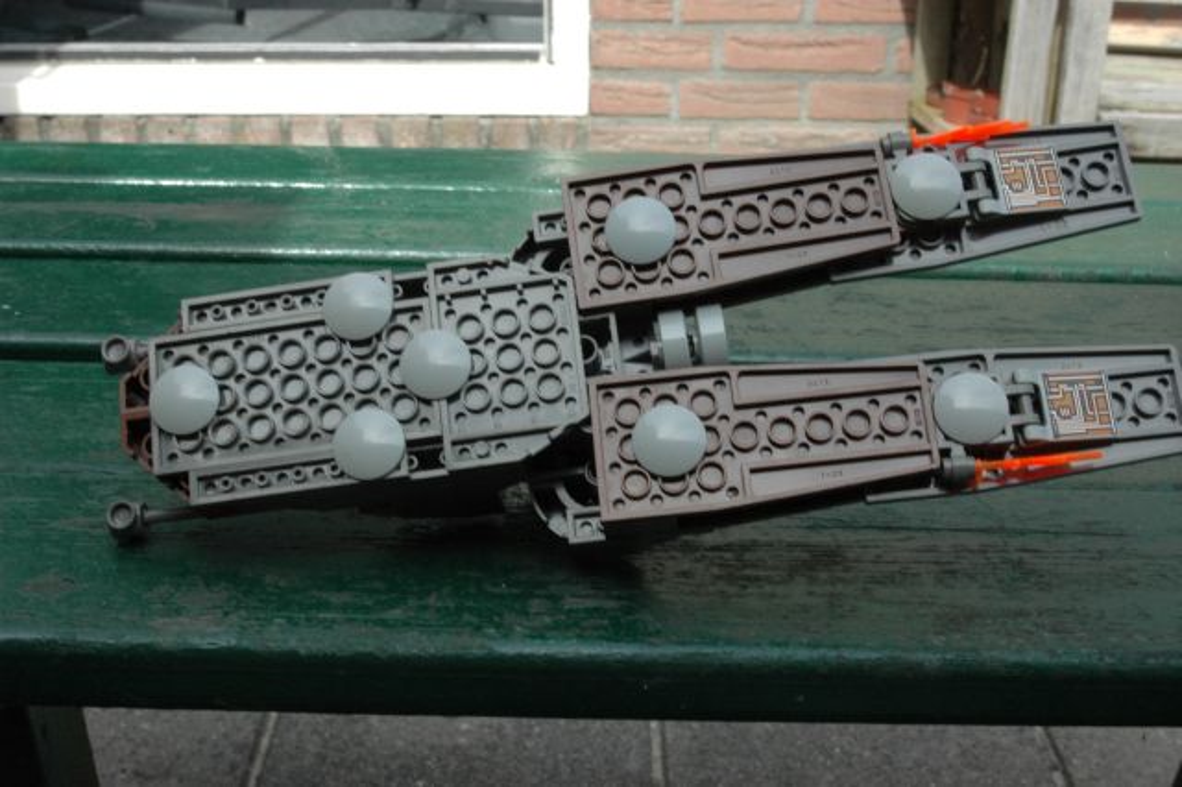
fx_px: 1870
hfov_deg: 35.1
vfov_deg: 23.8
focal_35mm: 57
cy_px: 394
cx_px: 591
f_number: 20
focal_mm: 38
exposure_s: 1/80
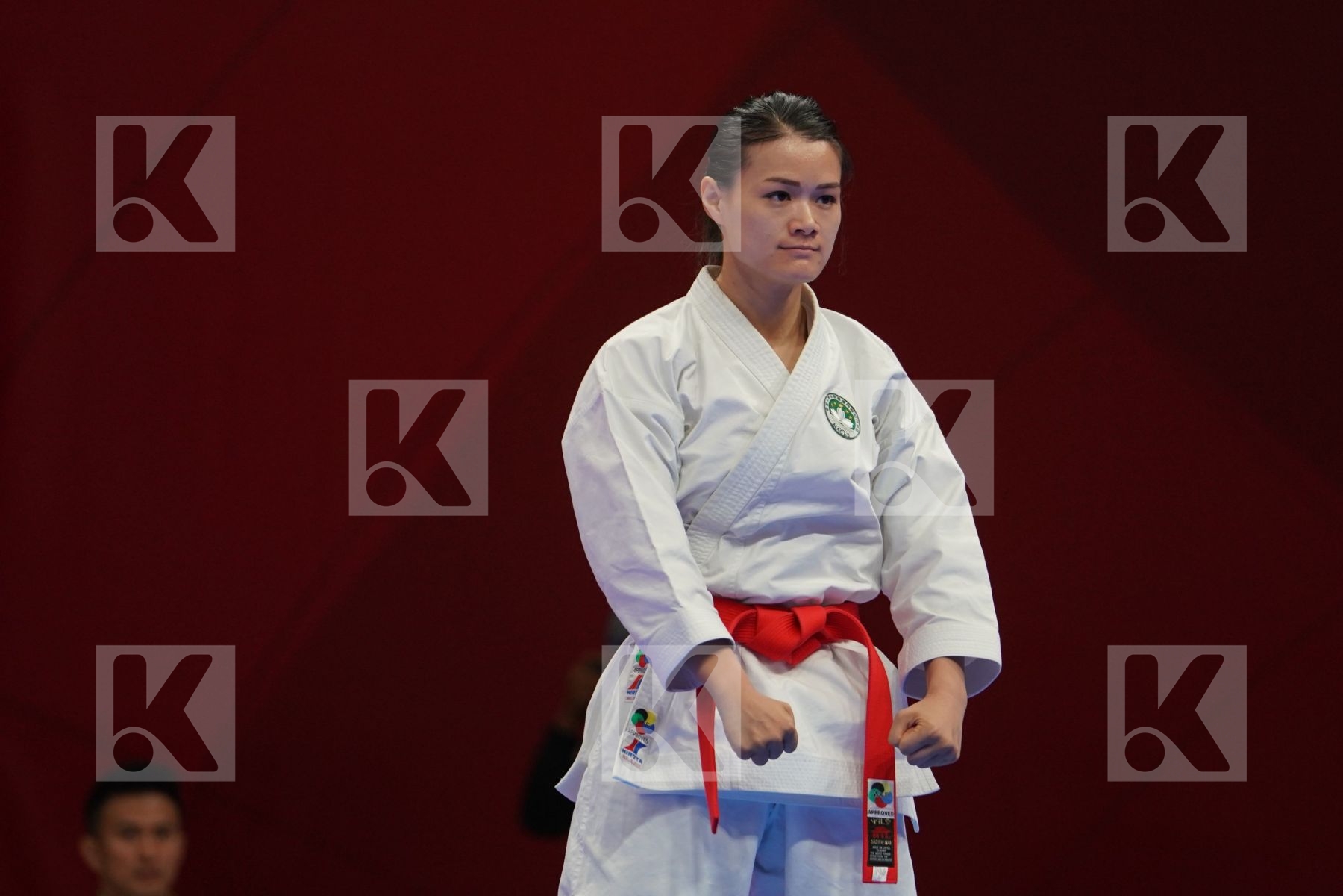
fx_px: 15667
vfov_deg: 3.3
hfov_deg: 4.9
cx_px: 672
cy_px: 448
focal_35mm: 420
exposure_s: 1/500
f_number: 4
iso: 1000
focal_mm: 280
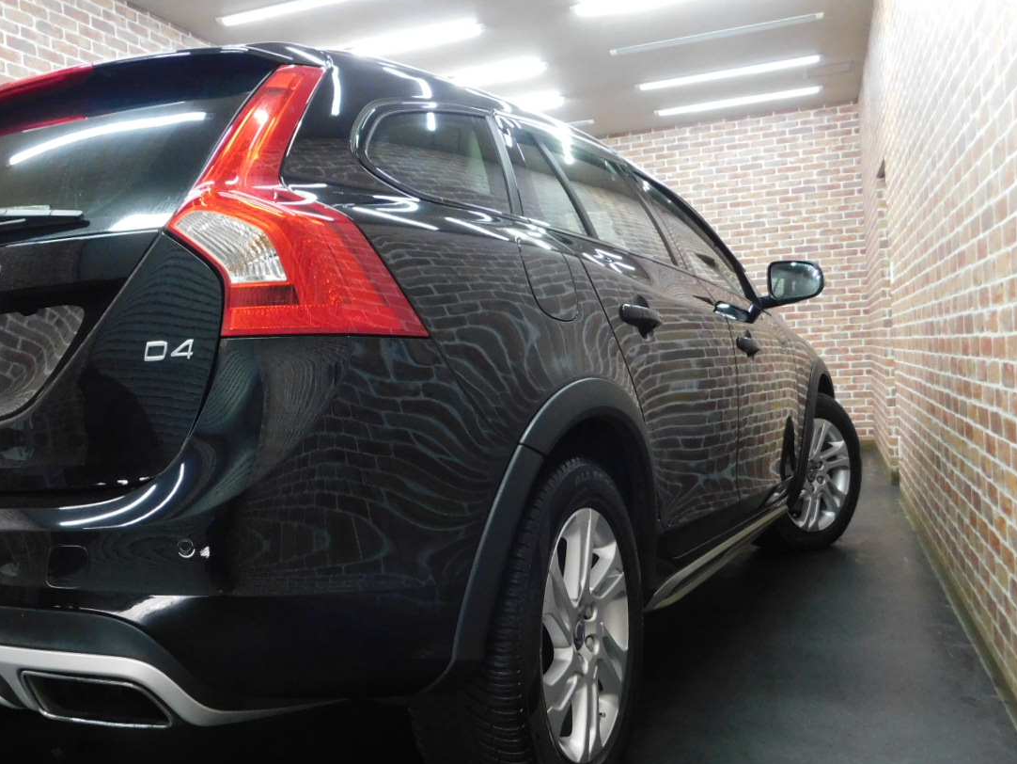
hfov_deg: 53.0
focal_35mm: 34
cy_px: 391
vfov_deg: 41.8
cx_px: 344
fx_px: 999
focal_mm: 4
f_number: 3
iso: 400
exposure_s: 1/25
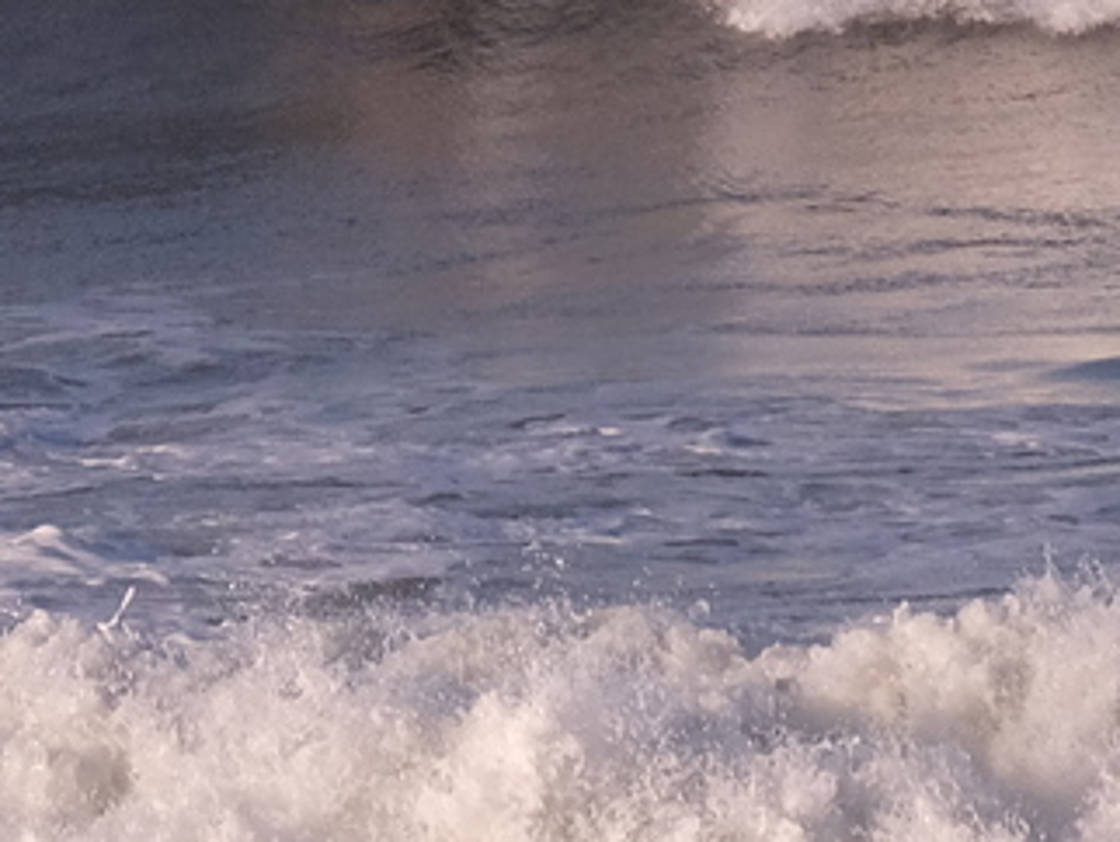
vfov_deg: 1.6
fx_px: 29659
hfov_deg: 2.2
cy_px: -924
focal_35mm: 916
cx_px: 918
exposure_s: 1/1000
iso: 800
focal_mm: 127.9
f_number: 11
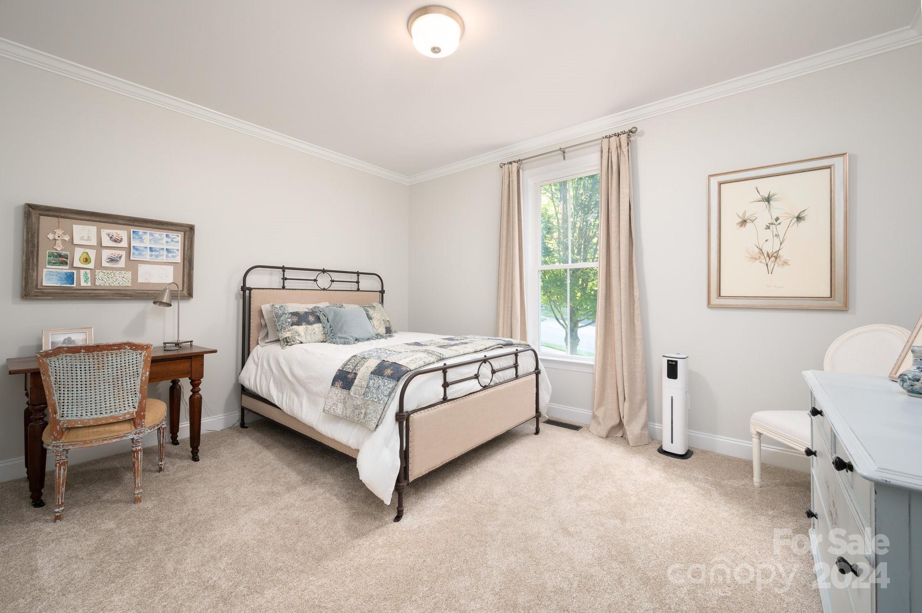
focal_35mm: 14
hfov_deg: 104.3
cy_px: 306
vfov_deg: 81.1
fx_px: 358
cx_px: 461
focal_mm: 14
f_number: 8
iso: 500
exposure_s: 1/13
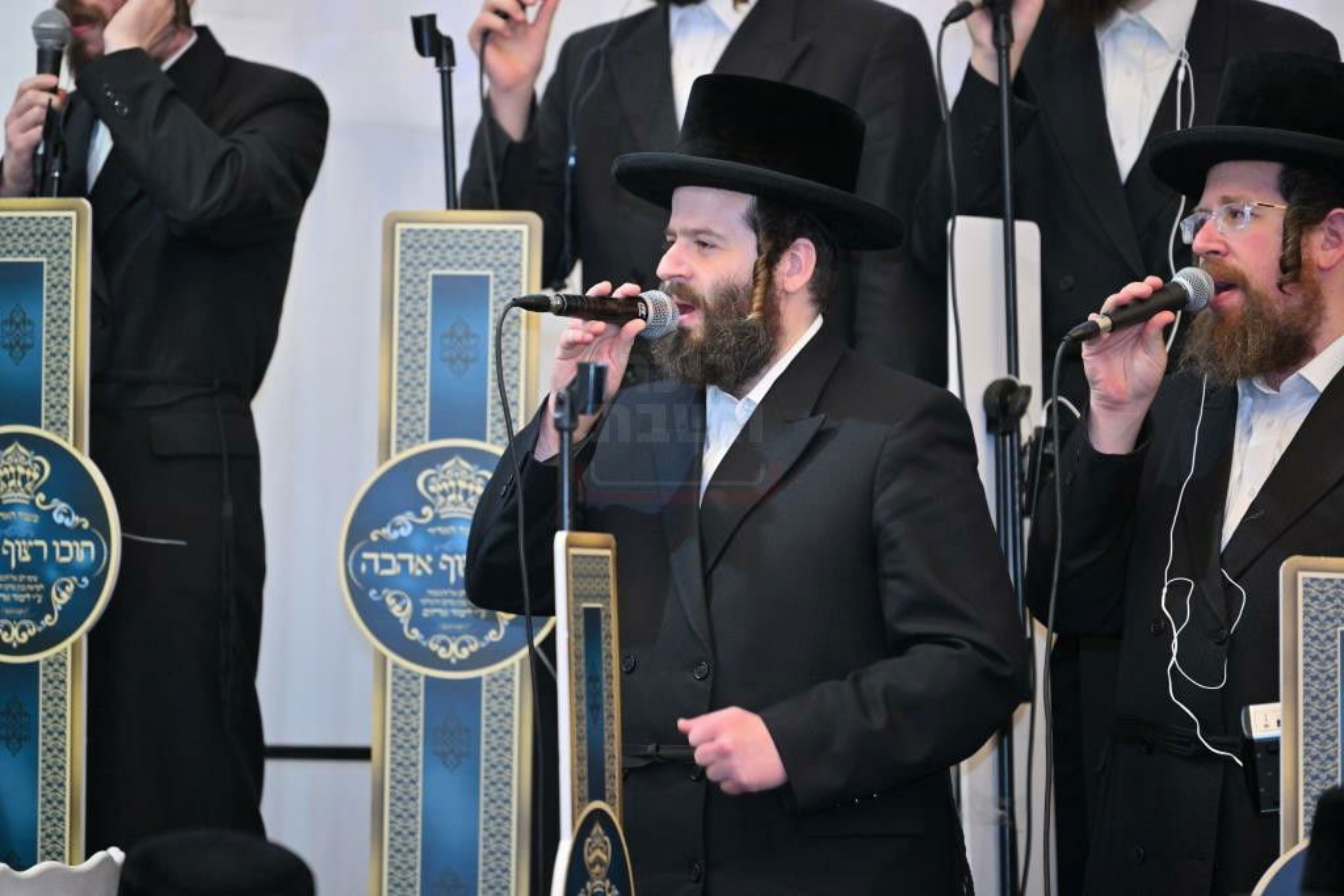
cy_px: 448
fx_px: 7467
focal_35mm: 200
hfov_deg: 10.3
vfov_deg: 6.9
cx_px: 672
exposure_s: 1/200
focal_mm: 200
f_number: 2.8
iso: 1000
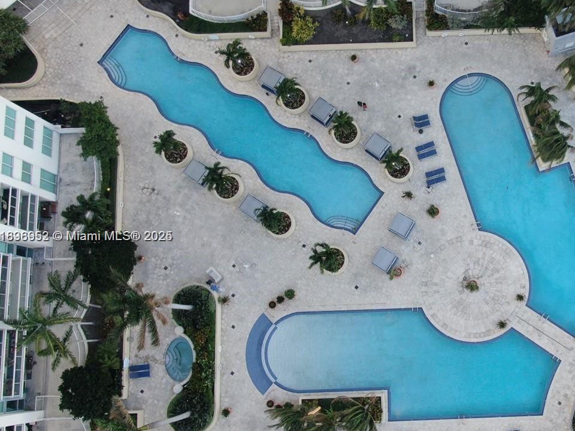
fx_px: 664
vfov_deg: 35.9
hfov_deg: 44.5
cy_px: 237
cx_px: 460
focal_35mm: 40
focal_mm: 4.39
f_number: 2.8
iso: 100
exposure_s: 1/100
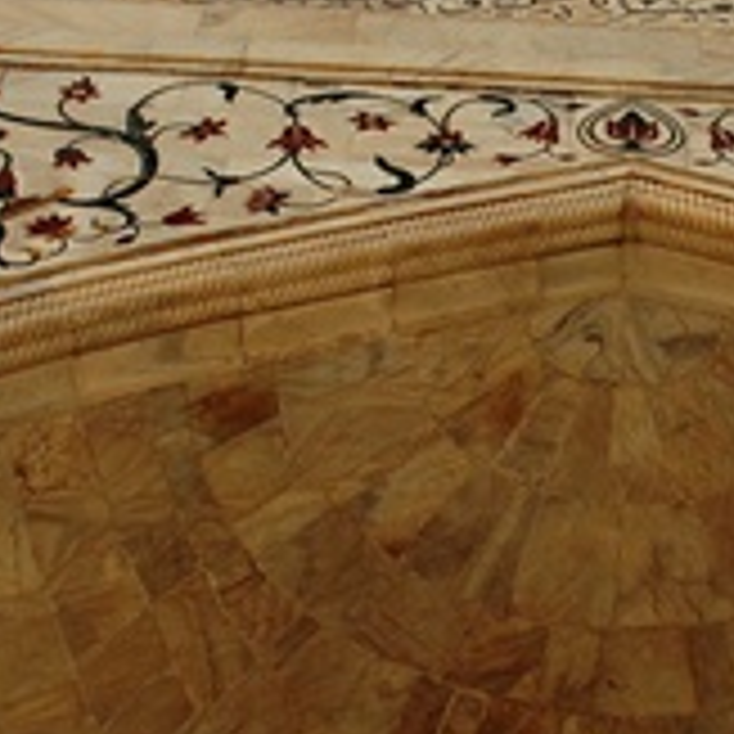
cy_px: 275
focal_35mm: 110
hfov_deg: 15.8
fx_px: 2639
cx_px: 536
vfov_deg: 15.8
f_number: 10
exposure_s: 1/200
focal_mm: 22
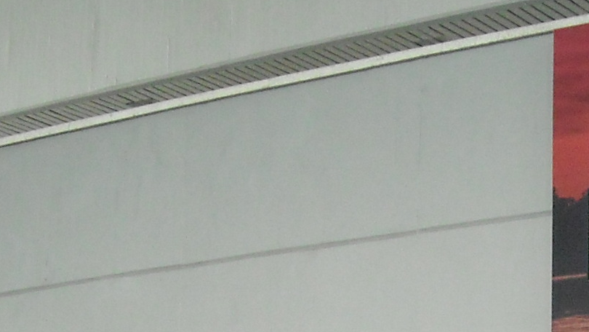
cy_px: 587
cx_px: 450
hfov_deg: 17.5
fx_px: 1906
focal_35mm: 122
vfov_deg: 9.5
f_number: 2.8
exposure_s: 1/60
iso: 259
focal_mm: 5.7
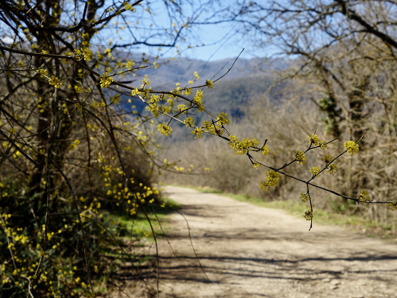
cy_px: 149
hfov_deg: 36.8
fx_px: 596
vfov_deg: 28.0
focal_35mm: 52
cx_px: 209
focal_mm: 48
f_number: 10
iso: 100
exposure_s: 1/100
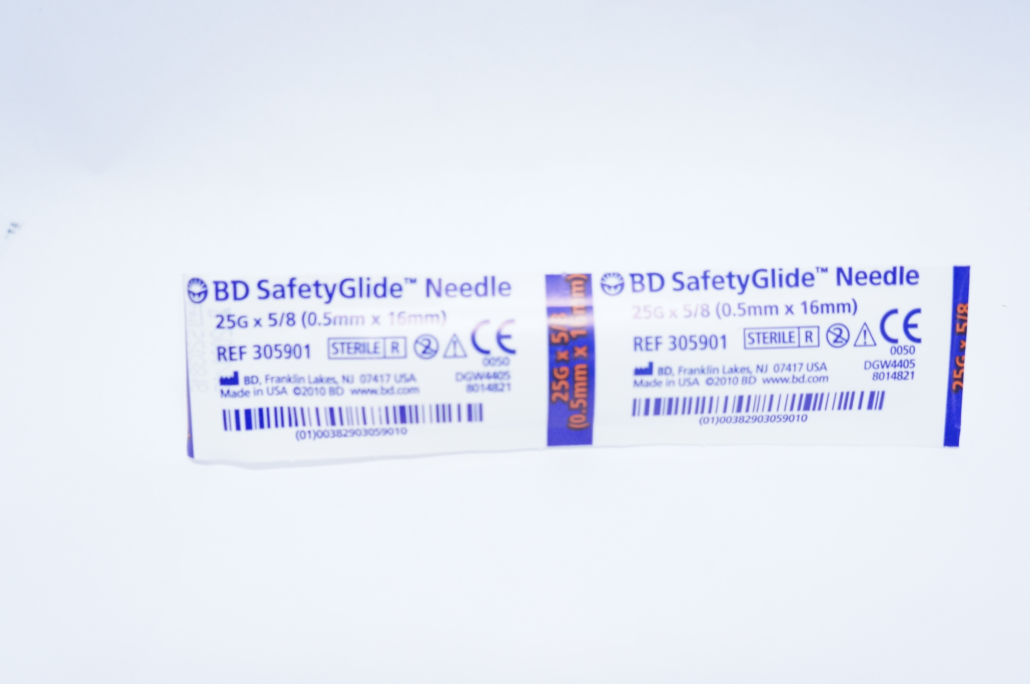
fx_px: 900
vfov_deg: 41.6
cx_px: 515
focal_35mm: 32
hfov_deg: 59.5
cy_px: 342
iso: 1600
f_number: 5.6
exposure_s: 1/125
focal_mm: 21
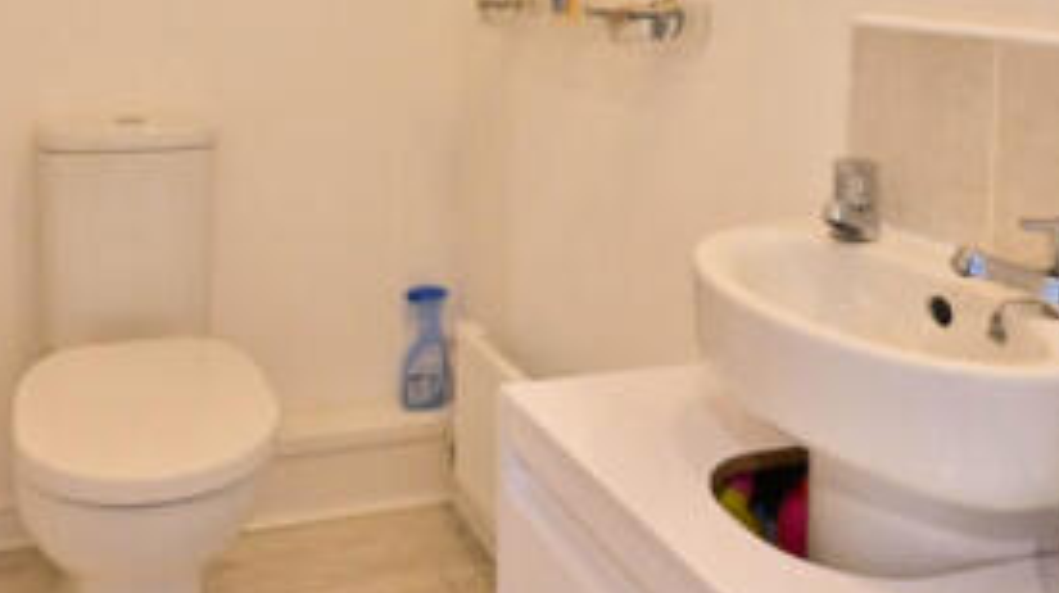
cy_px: -27
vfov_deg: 30.7
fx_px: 982
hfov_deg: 55.4
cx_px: 347
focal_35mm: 35
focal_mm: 14
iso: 2500
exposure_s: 1/60
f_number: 13
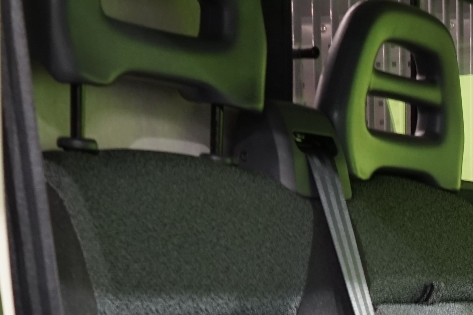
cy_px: 491
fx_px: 1340
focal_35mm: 102
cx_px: 703
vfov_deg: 12.6
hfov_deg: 17.9
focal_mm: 29
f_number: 6.3
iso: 800
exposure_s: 1/13
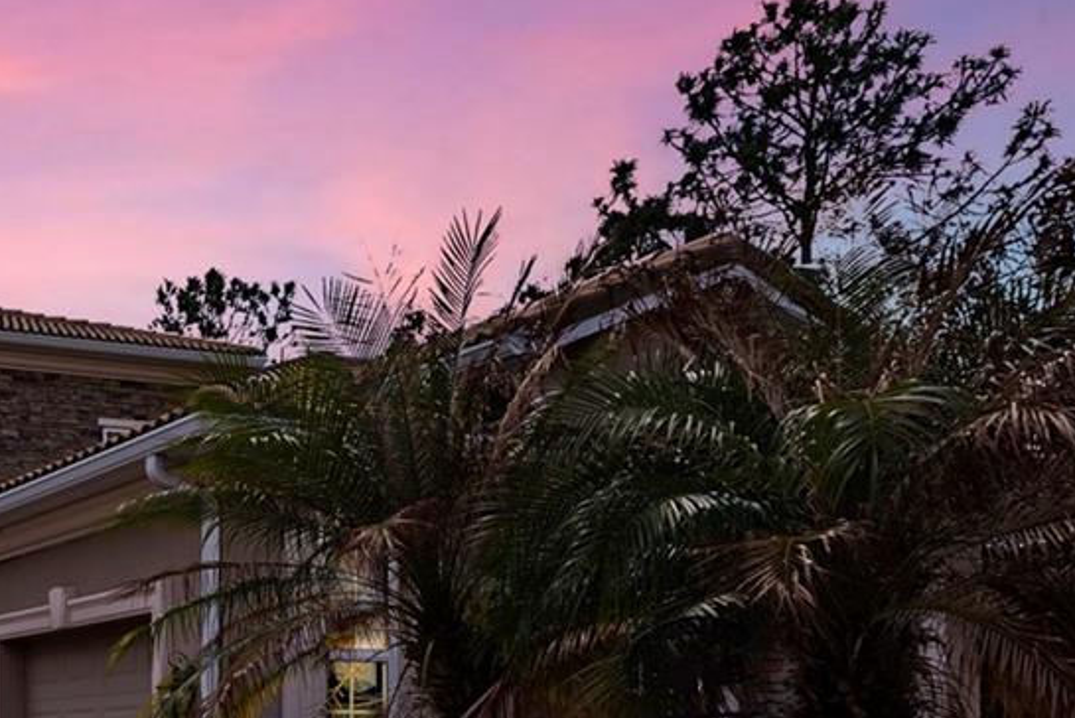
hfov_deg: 33.9
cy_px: 761
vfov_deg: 26.7
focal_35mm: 47
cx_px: -211
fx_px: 1404
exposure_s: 1/100
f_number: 9
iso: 80
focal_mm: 16
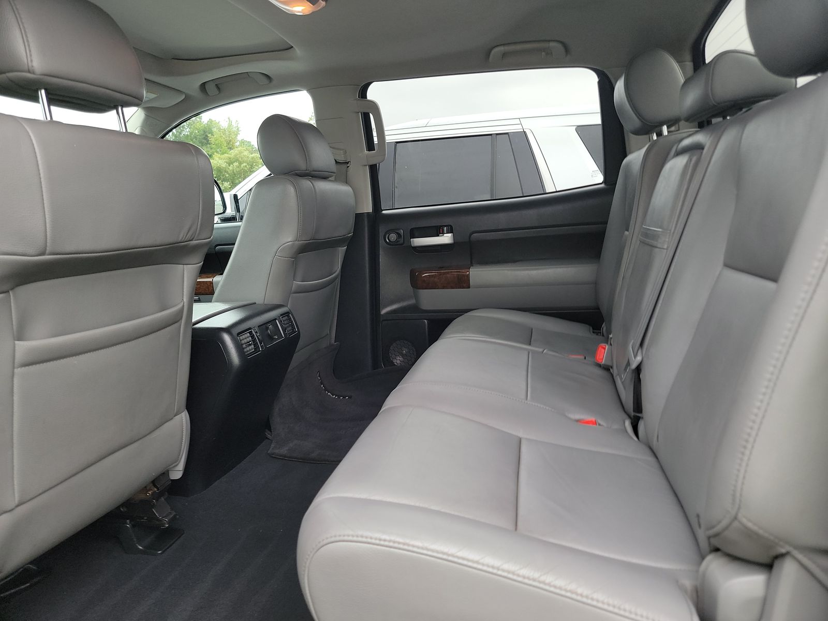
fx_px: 574
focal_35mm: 24
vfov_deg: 56.8
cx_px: 414
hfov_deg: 71.6
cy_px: 310
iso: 120
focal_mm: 6.7
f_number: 1.8
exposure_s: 1/59
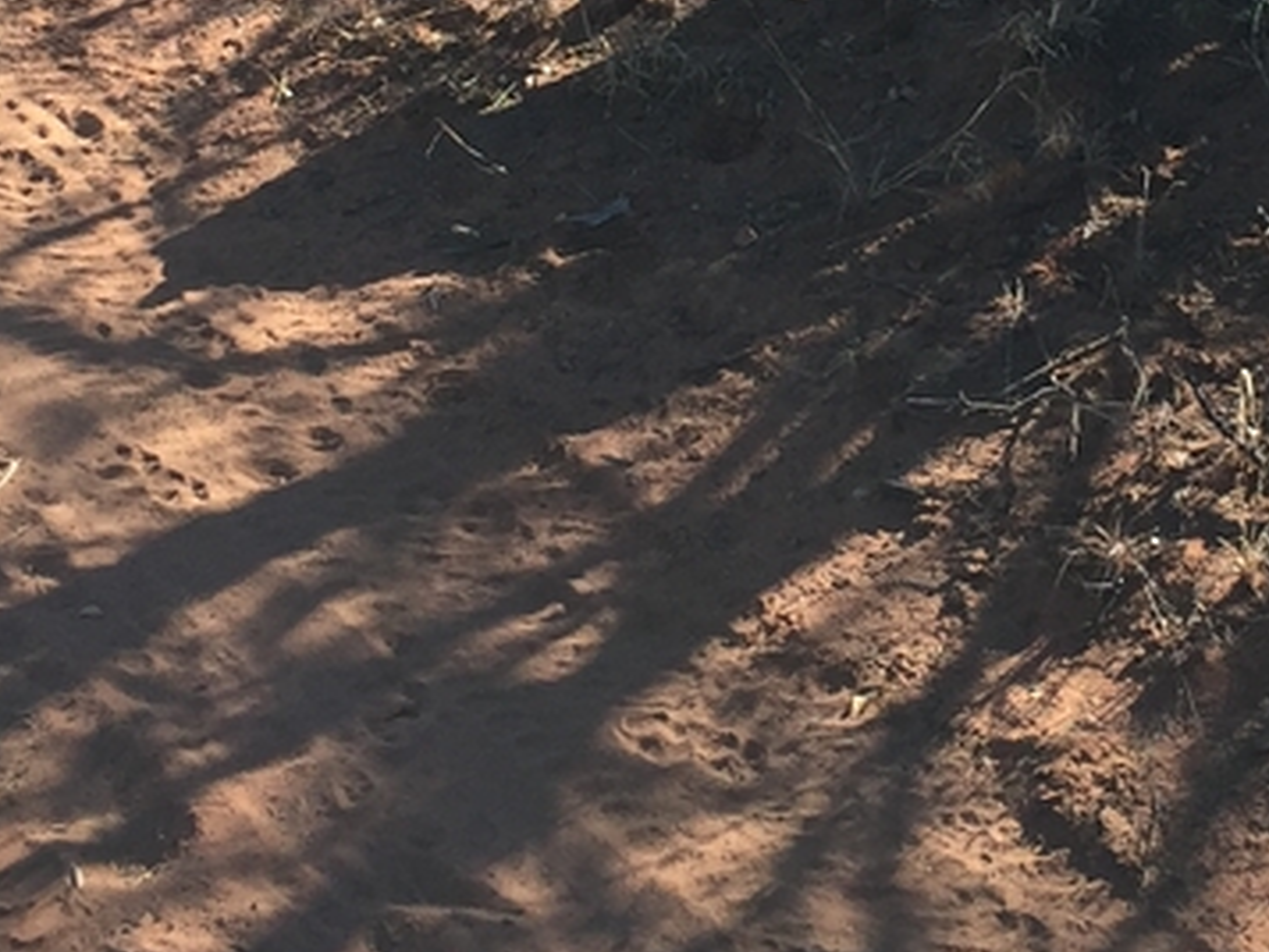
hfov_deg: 18.8
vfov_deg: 13.8
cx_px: 906
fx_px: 3814
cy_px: -195
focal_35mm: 104
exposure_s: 1/659
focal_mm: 4.15
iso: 32
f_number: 2.2
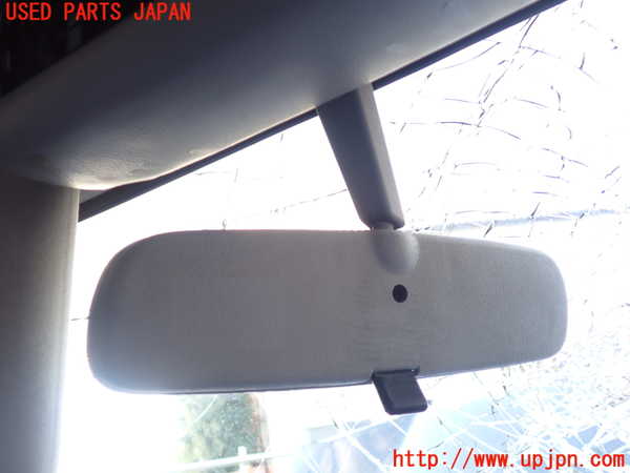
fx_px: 546
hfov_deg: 60.0
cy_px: 236
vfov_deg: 46.8
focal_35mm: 30
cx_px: 315
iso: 125
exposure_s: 1/60
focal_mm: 5.4
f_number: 2.3
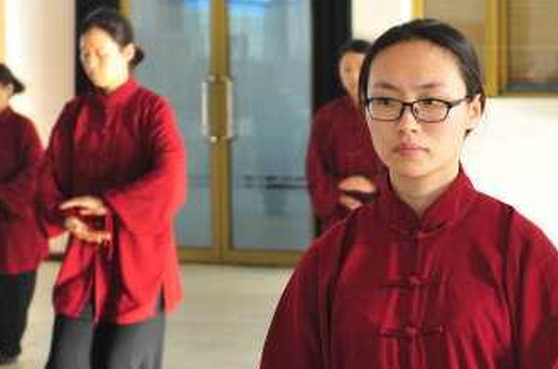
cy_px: 239
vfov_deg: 11.4
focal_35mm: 119
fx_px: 1840
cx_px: 415
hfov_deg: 17.2
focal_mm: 38
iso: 400
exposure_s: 1/40
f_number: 3.2
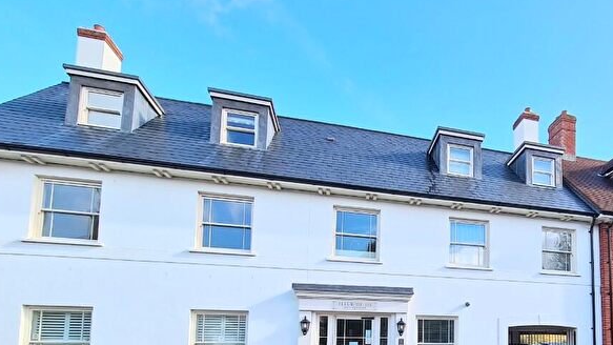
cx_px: 355
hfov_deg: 95.1
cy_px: 252
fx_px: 276
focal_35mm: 17
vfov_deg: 61.0
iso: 50
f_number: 2.2
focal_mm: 2.2
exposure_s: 1/510
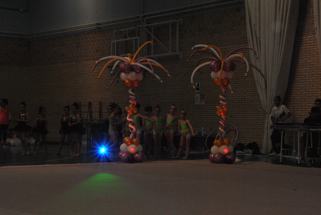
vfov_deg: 14.7
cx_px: 160
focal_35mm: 93
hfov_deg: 21.9
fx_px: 830
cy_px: 108
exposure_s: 1/200
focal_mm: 62
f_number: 20
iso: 800
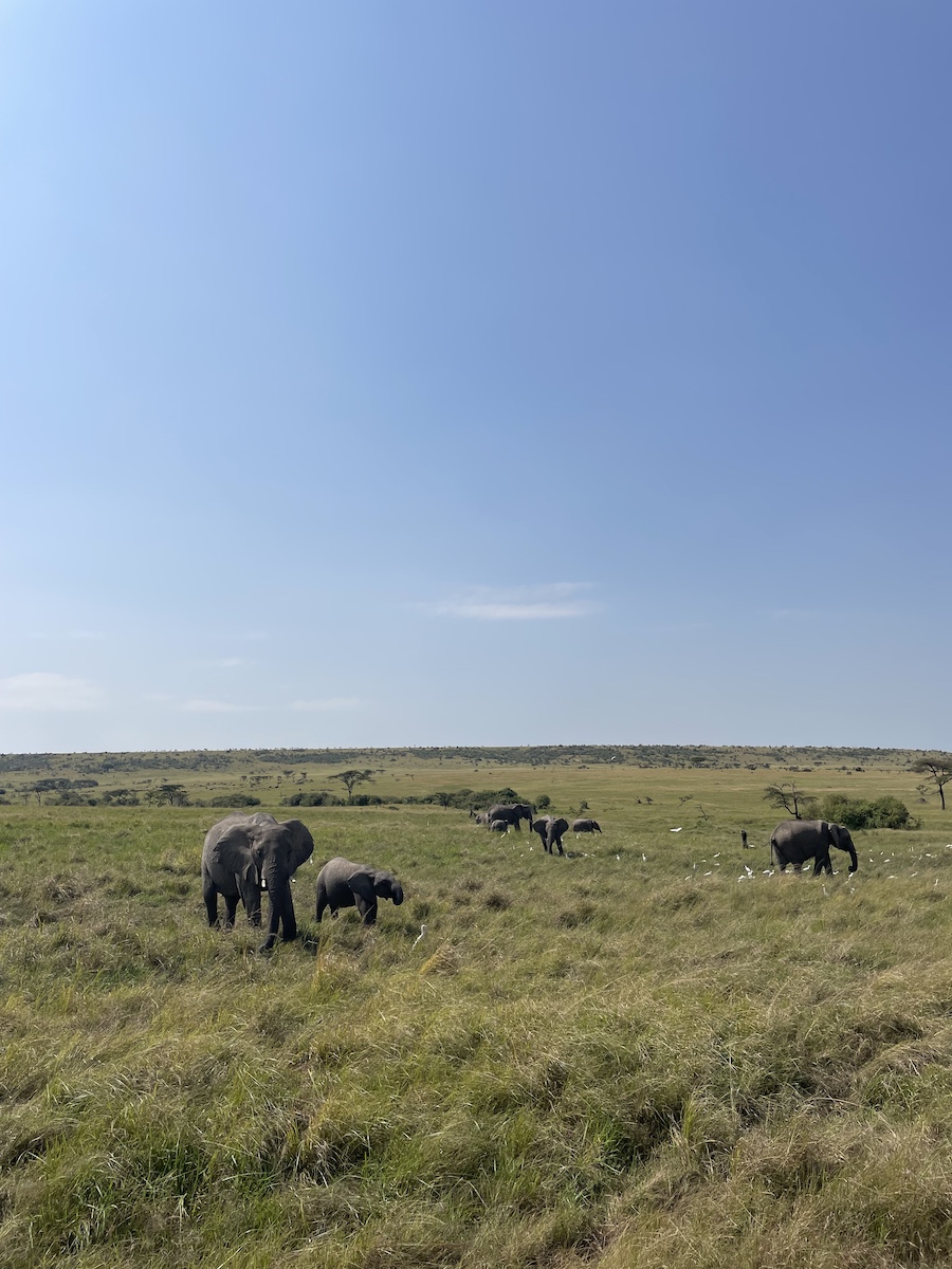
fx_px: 953
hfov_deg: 53.1
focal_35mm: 26
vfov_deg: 67.3
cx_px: 476
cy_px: 634
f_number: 1.6
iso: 32
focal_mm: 4.2
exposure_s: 1/6897
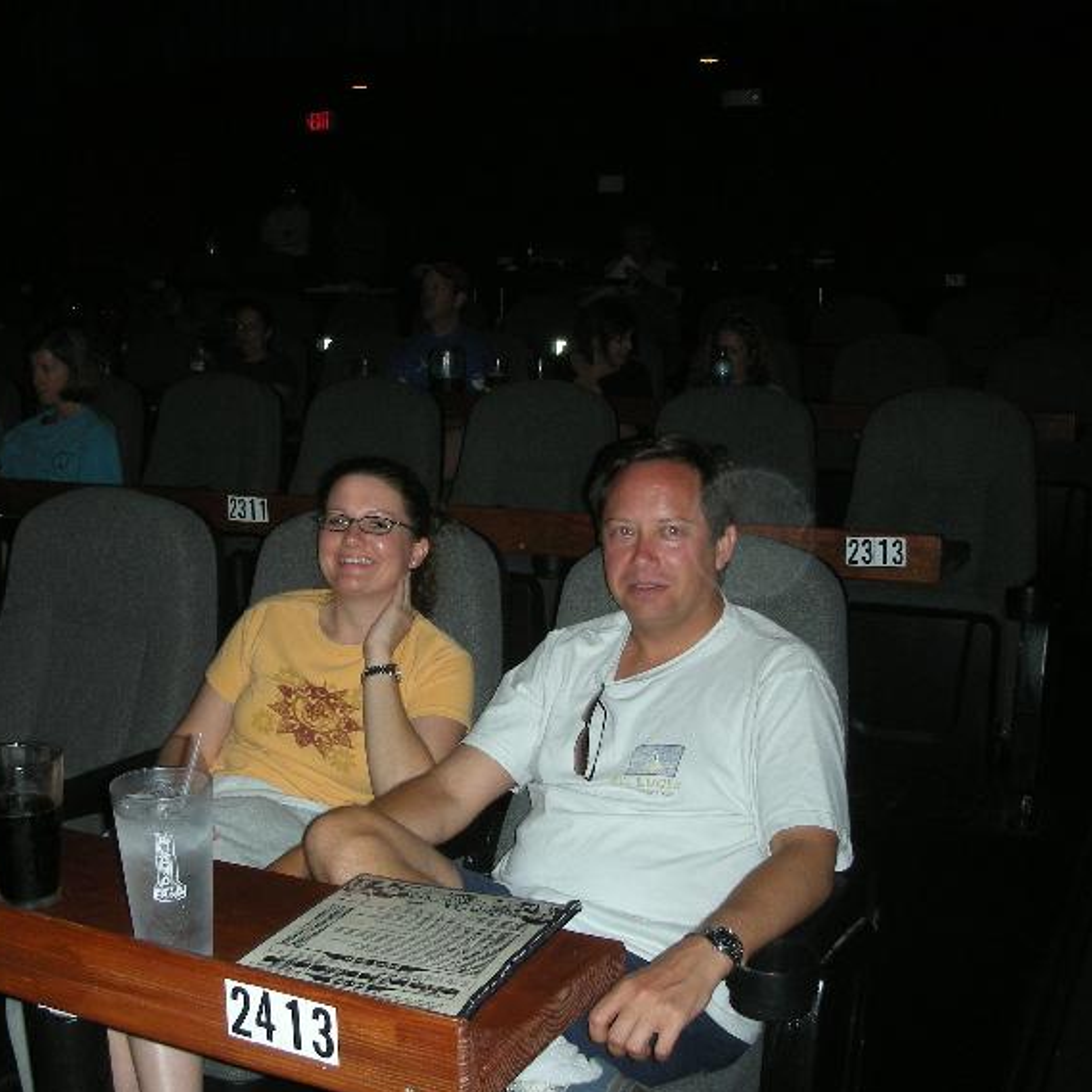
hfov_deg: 39.6
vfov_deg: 40.0
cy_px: 552
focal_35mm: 42
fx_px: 1499
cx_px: 378
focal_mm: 5.8
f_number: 2.8
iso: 116
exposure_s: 1/60
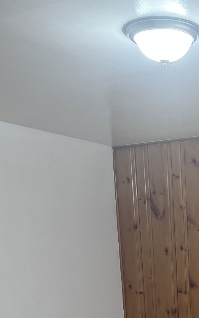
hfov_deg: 17.6
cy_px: 400
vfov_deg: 25.7
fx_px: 608
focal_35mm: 70
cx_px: 250
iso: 250
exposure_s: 1/60
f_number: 1.78
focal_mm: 6.76
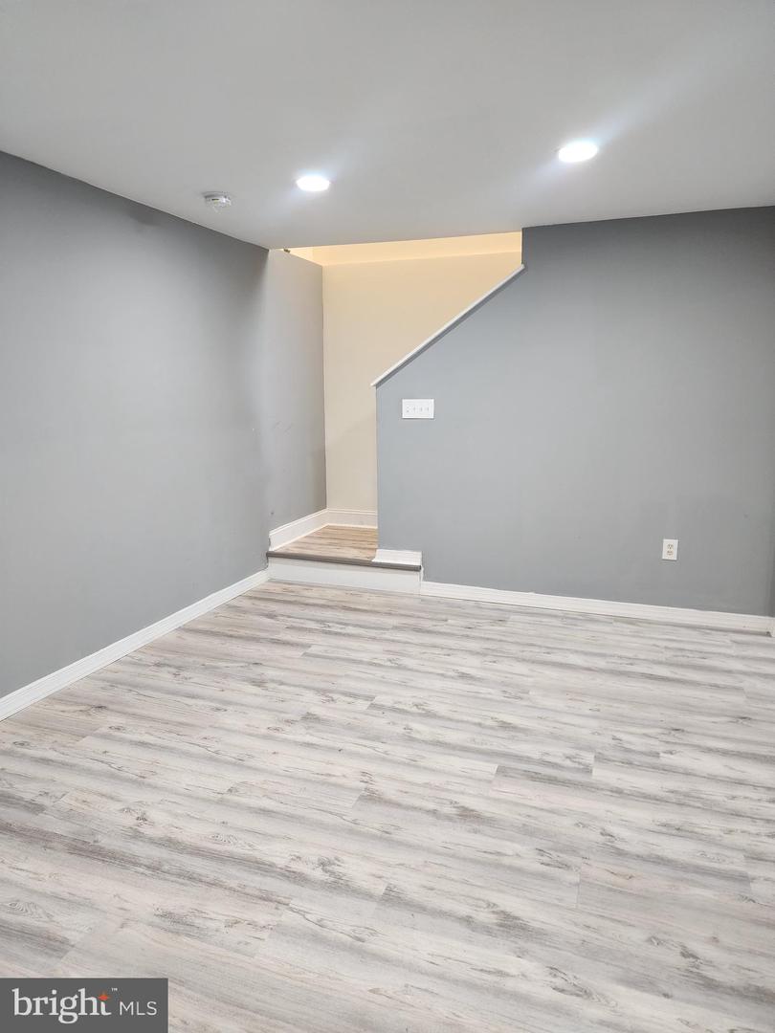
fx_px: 687
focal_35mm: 23
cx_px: 388
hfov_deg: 58.9
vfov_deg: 73.9
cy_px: 516
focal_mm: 6.4
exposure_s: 1/120
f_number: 1.8
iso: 500
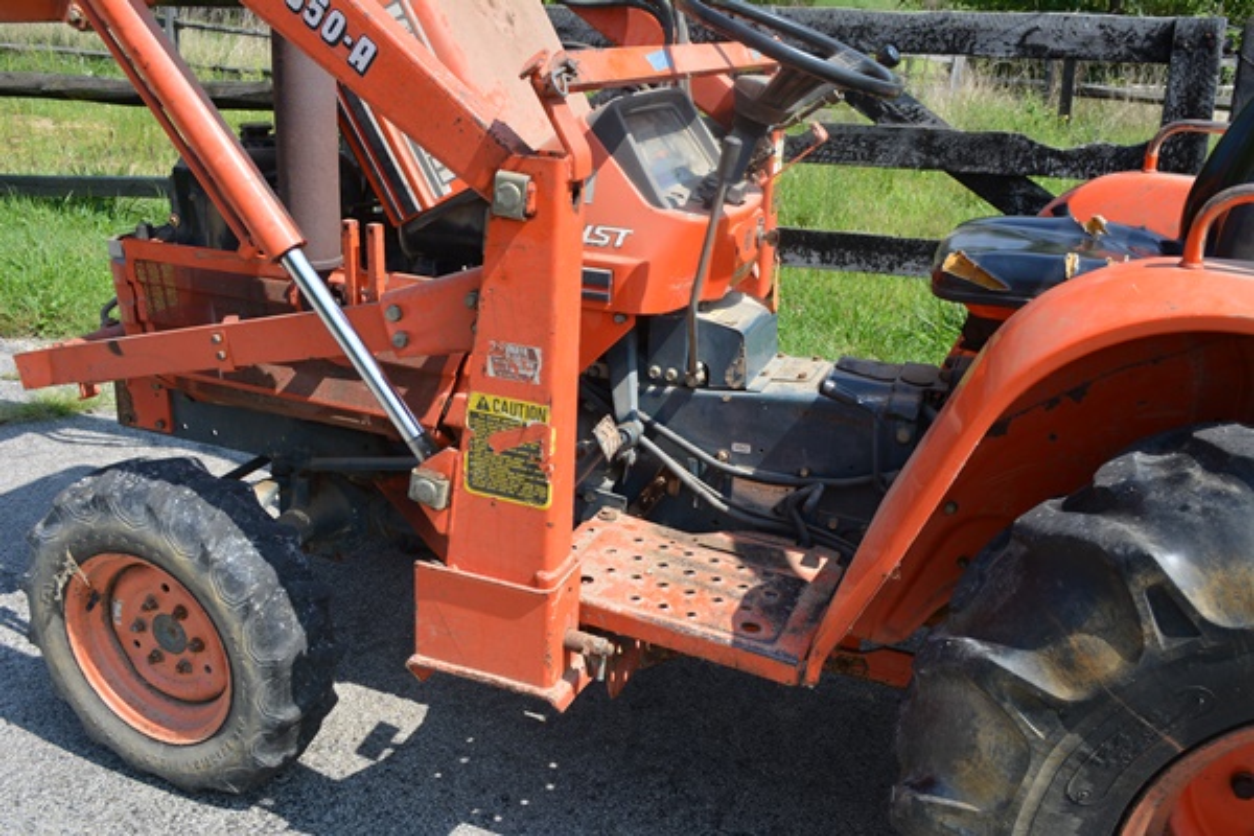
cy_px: 418
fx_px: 1149
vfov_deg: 40.0
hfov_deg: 57.2
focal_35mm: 33
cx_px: 627
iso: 200
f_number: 8
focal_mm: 22
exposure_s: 1/250
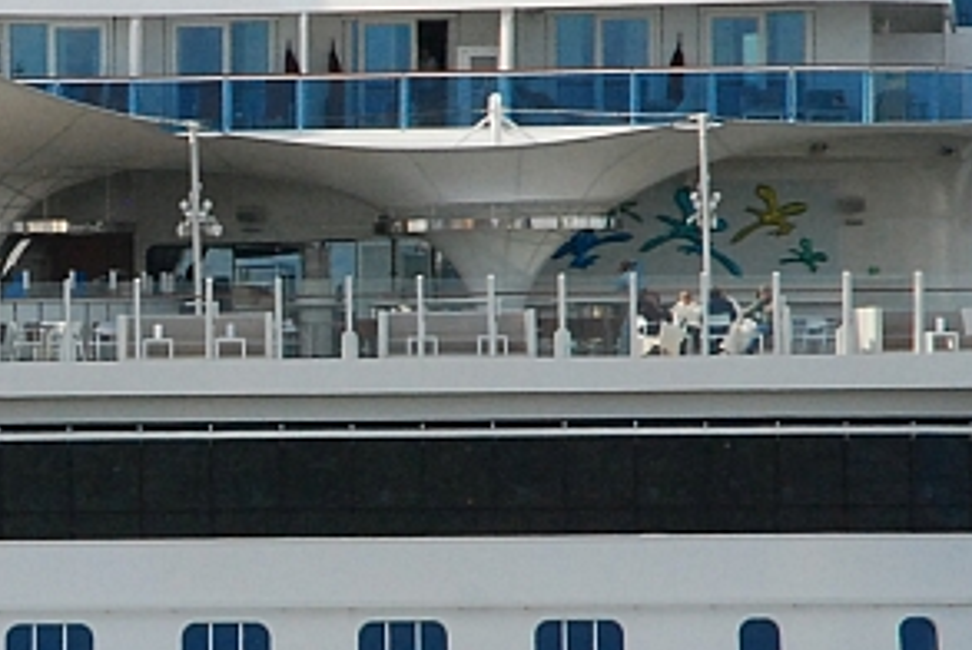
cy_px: 214
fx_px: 19155
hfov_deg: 2.9
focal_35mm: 709
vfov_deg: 1.9
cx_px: 7
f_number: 11
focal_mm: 135
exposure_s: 1/640
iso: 800
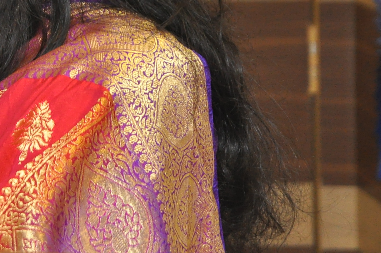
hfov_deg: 7.4
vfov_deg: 4.9
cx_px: -89
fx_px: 2928
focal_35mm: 277
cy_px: -25
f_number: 5.6
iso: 1000
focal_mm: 70
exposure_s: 1/125
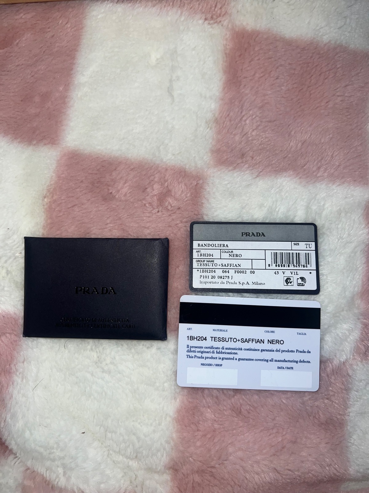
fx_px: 370
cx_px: 184
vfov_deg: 67.3
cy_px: 246
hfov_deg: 53.1
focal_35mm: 26
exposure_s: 1/75
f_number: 1.5
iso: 32
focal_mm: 5.7
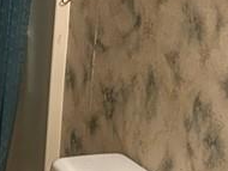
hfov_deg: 12.9
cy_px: 25
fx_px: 923
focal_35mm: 140
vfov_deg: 10.6
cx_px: -166
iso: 500
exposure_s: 1/60
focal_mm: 5.7
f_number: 1.5
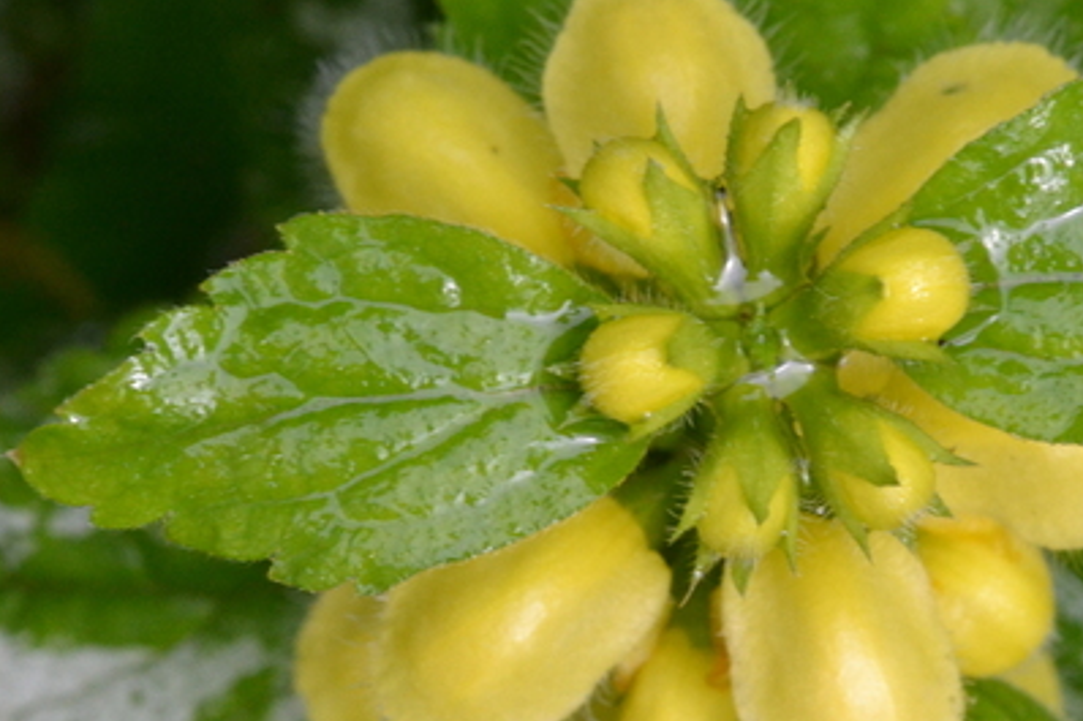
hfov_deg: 8.0
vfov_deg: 5.4
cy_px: 298
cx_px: 716
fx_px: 7698
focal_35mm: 256
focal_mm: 85
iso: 1600
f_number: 18
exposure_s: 1/200
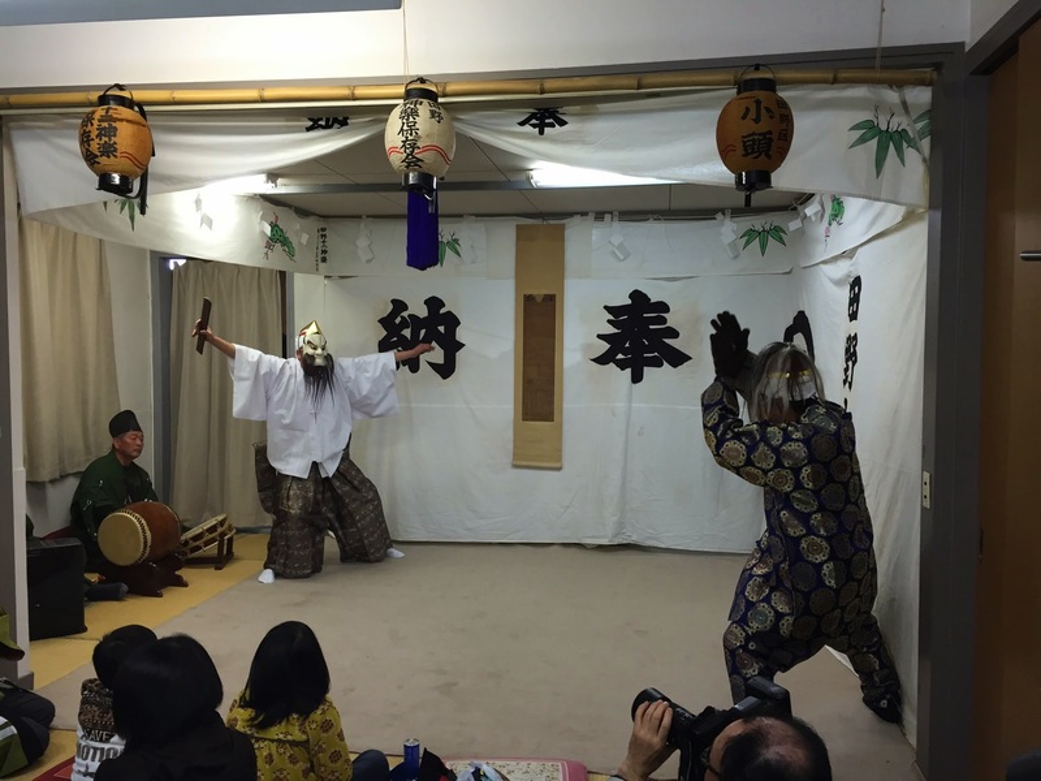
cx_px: 520
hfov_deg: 61.7
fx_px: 872
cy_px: 390
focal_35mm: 29
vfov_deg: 48.2
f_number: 2.2
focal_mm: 4.15
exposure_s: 1/33
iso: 40
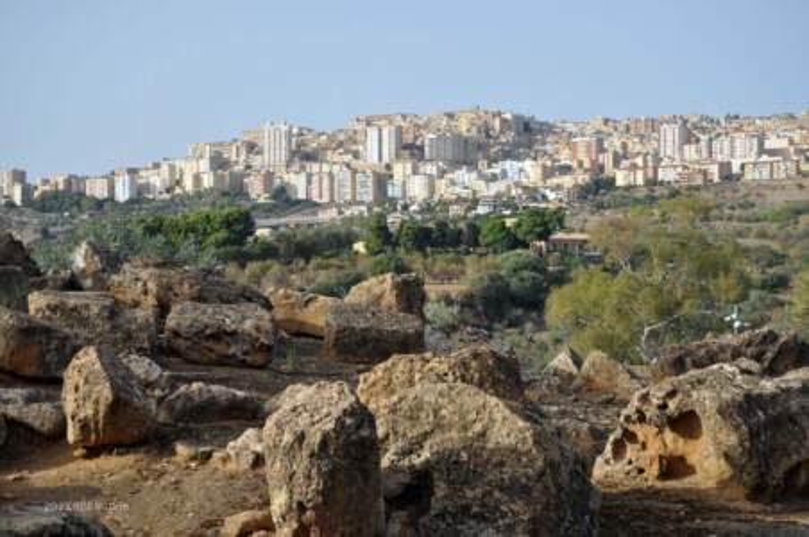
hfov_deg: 24.7
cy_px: 268
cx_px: 404
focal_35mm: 82
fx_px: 1851
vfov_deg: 16.5
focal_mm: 55
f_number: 6.3
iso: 200
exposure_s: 1/160
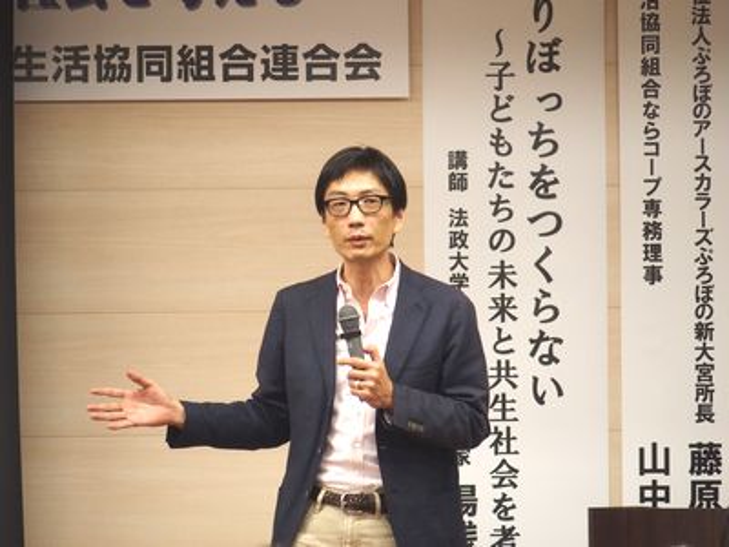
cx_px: 364
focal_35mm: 300
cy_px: 274
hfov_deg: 6.6
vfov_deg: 5.0
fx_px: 6318
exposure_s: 1/125
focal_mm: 64.3
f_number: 2.8
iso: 500
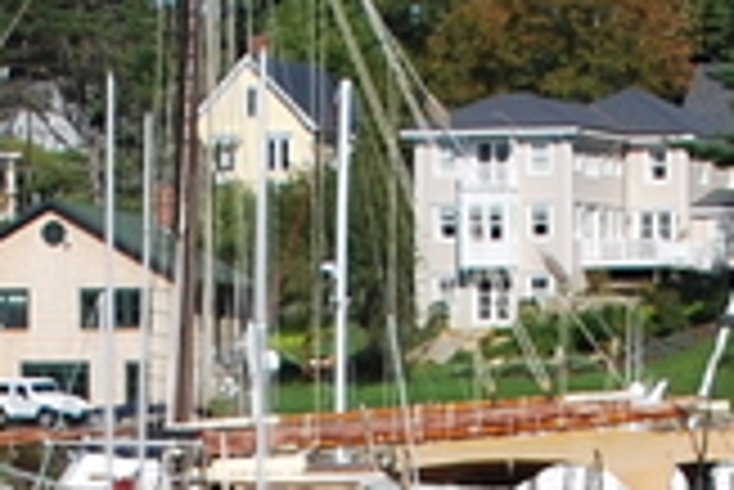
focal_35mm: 242
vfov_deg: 5.6
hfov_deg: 8.5
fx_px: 4938
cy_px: 755
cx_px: 507
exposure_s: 1/250
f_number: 10
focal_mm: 22
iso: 110
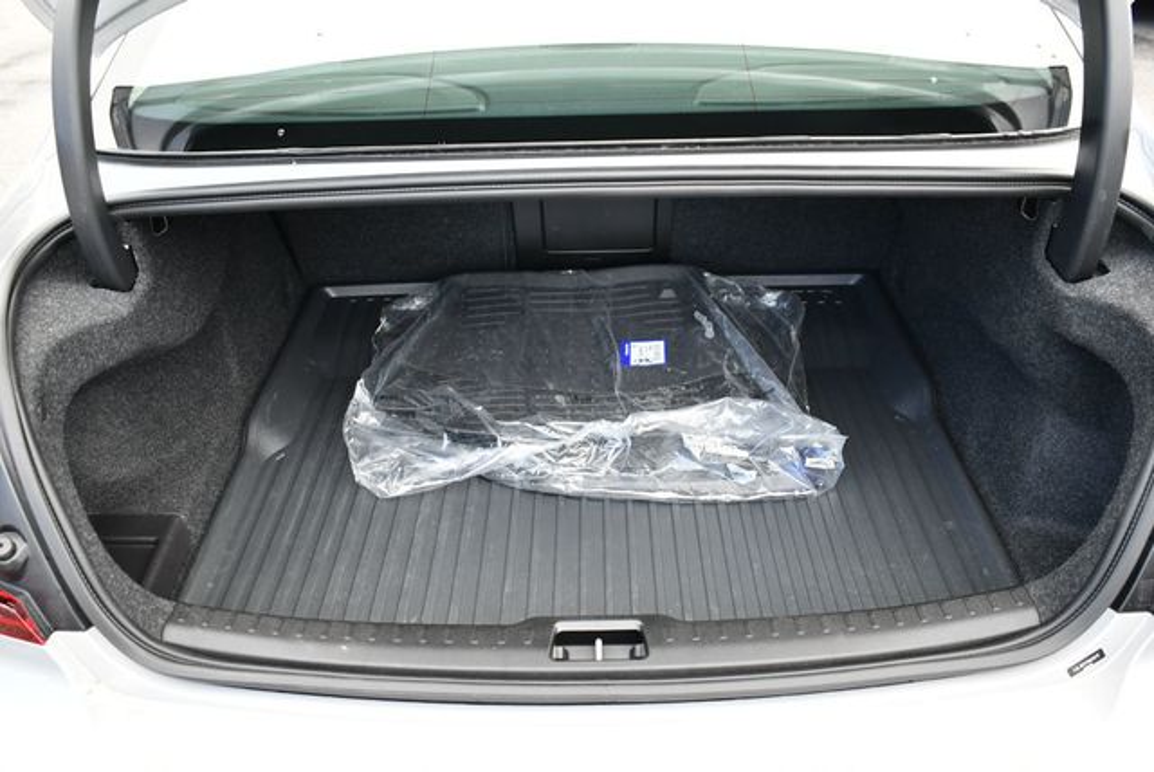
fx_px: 1155
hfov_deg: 53.1
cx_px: 577
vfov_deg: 36.9
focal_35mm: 36
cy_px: 386
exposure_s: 1/250
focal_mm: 18
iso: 450
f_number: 3.5
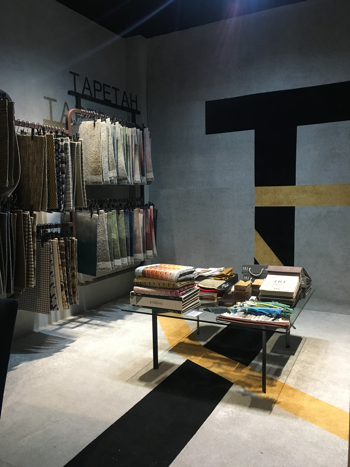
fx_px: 391
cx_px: 175
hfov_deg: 48.2
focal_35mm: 29
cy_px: 234
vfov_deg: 61.7
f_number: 2.2
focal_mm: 4.15
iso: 160
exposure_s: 1/30
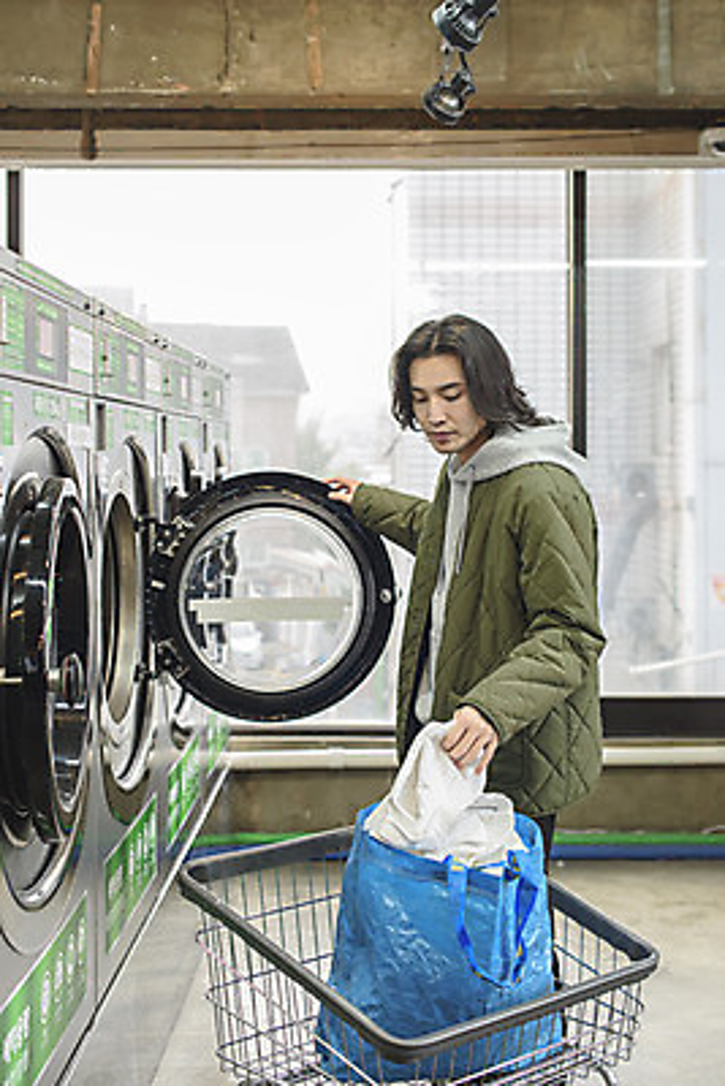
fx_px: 1509
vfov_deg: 39.6
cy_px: 543
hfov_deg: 27.0
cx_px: 362
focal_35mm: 50
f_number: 3.5
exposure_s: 1/125
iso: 500
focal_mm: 50
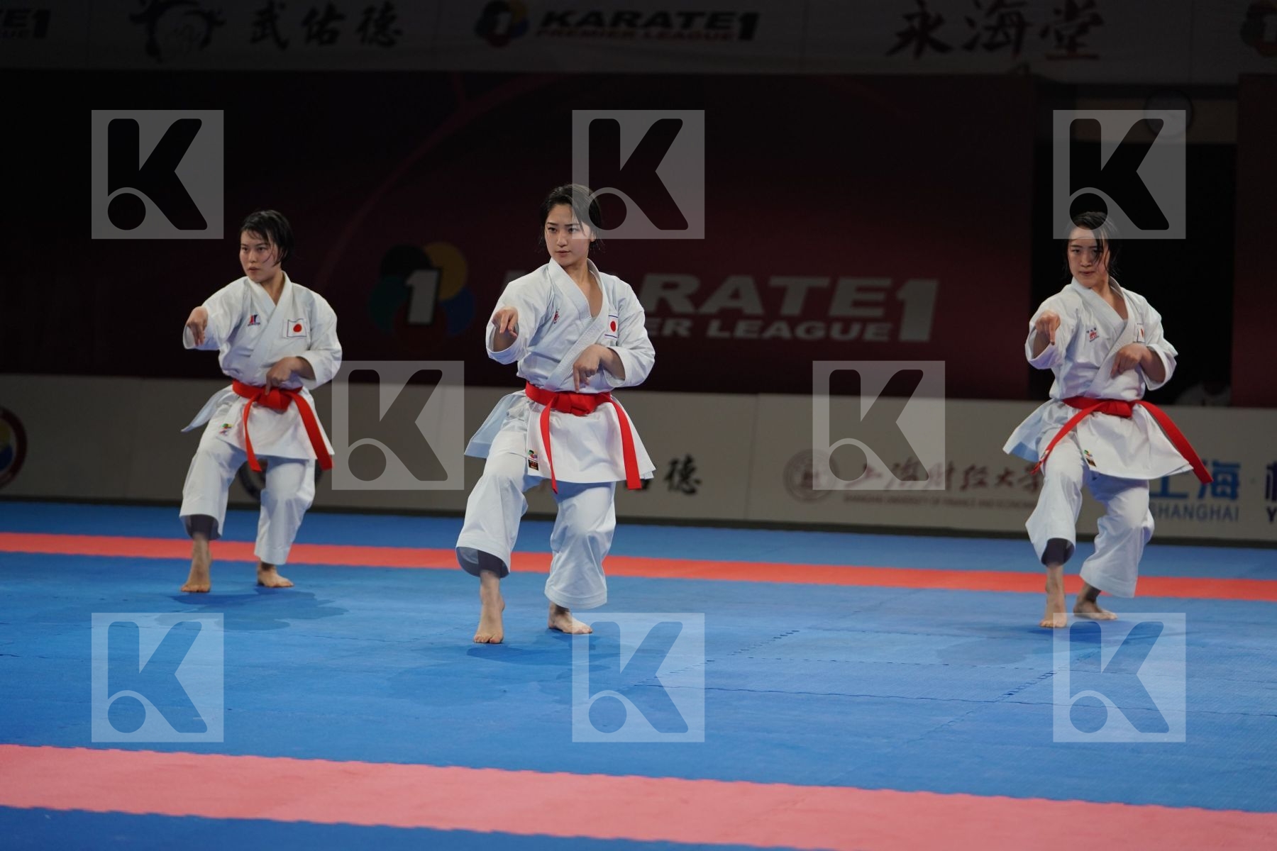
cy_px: 426
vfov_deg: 12.1
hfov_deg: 18.1
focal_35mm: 113
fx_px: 4008
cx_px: 638
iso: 1000
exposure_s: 1/1000
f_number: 2.8
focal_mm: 113
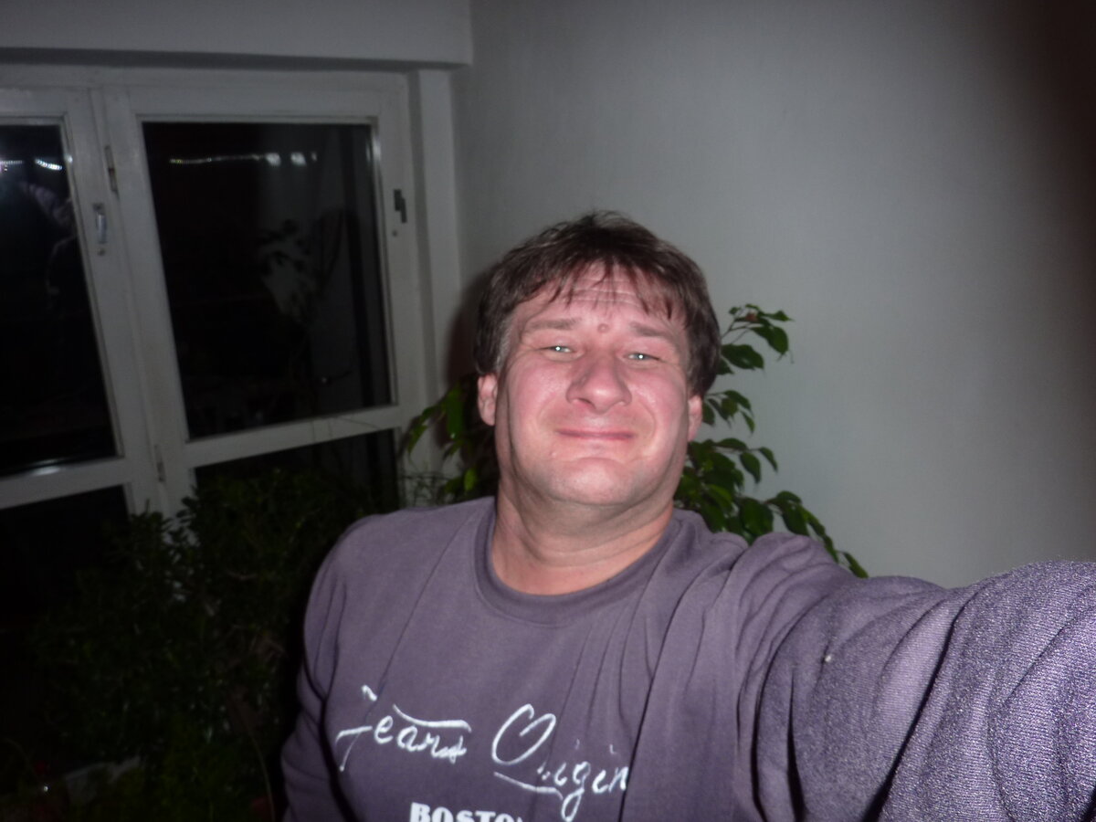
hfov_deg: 69.4
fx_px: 792
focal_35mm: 25
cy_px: 411
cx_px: 548
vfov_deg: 54.9
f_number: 4
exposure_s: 1/30
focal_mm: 4.1
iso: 100
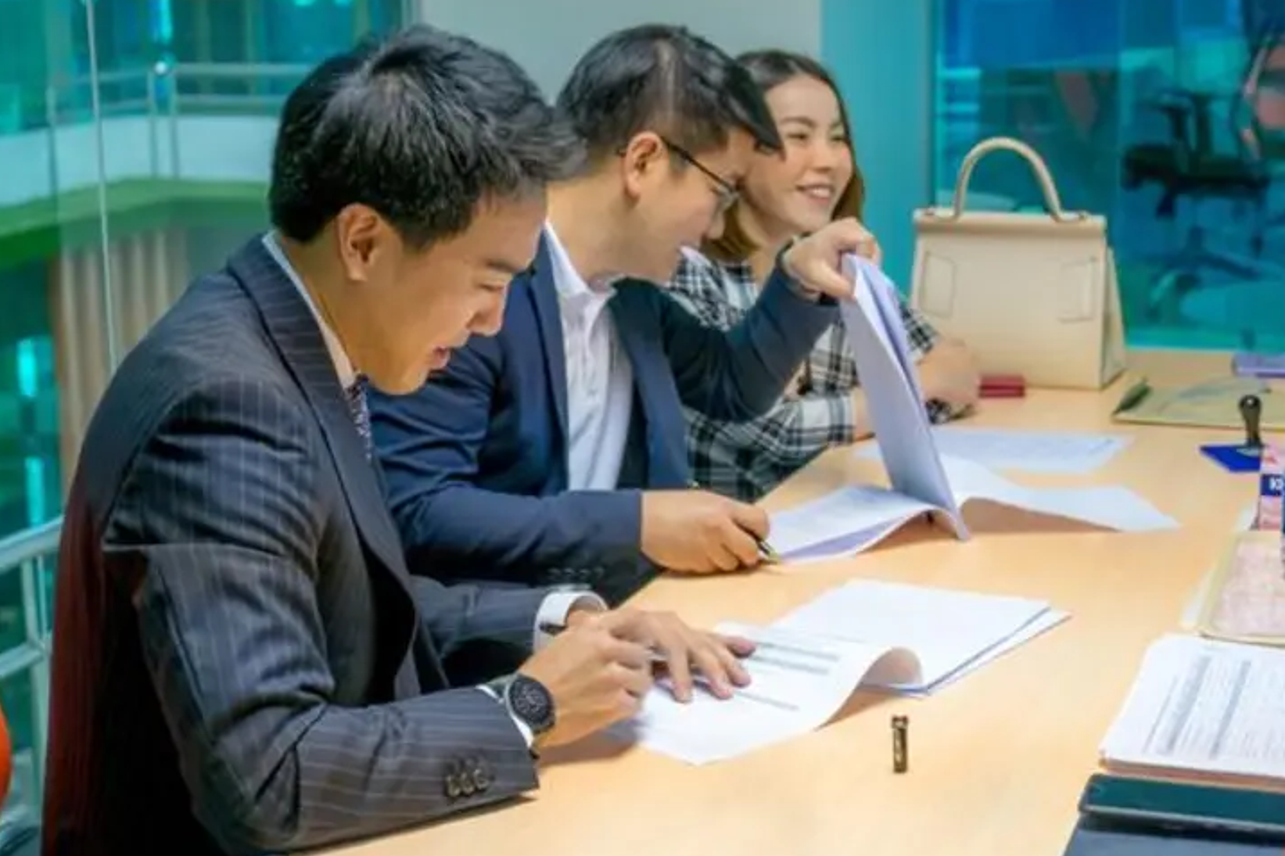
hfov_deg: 27.5
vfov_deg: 18.5
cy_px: 402
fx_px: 2624
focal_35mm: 74
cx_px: 623
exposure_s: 1/80
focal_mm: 45
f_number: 4
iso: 800
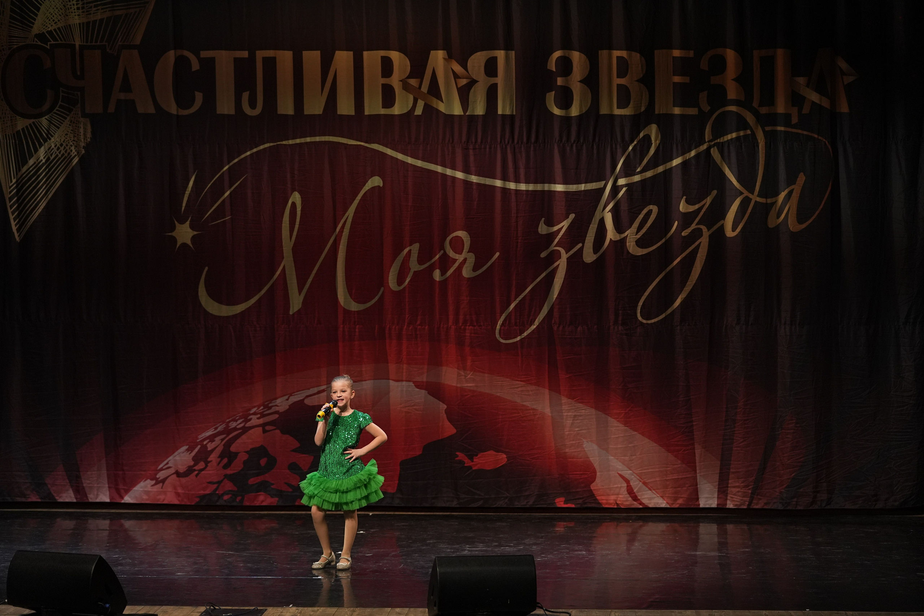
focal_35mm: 101
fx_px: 2592
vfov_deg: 13.6
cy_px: 308
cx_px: 462
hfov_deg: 20.2
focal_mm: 101
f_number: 2.8
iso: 2000
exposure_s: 1/400
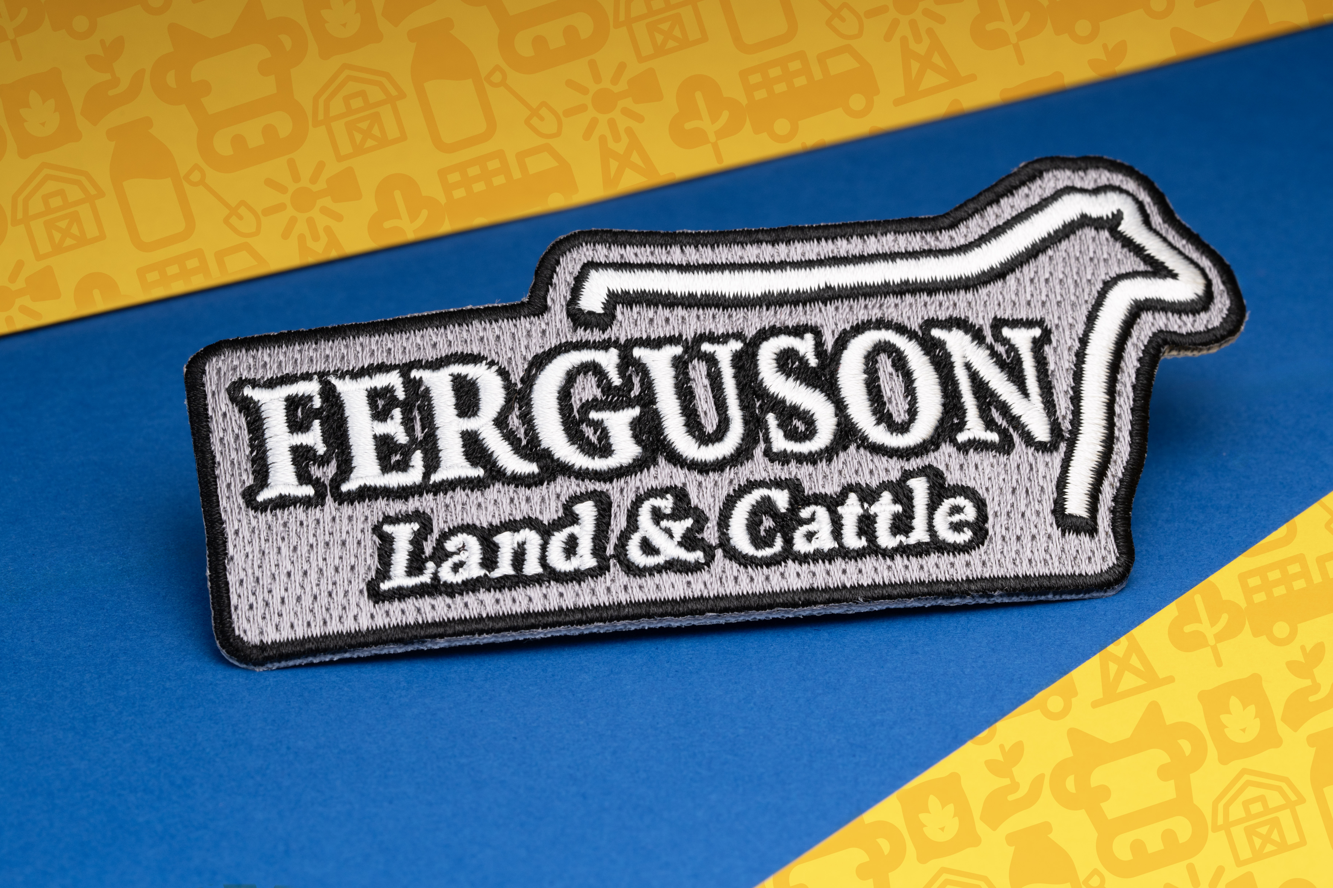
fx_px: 3332
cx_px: 666
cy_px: 444
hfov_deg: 22.6
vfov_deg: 15.2
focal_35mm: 90
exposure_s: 1/30
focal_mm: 90
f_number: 16
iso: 400
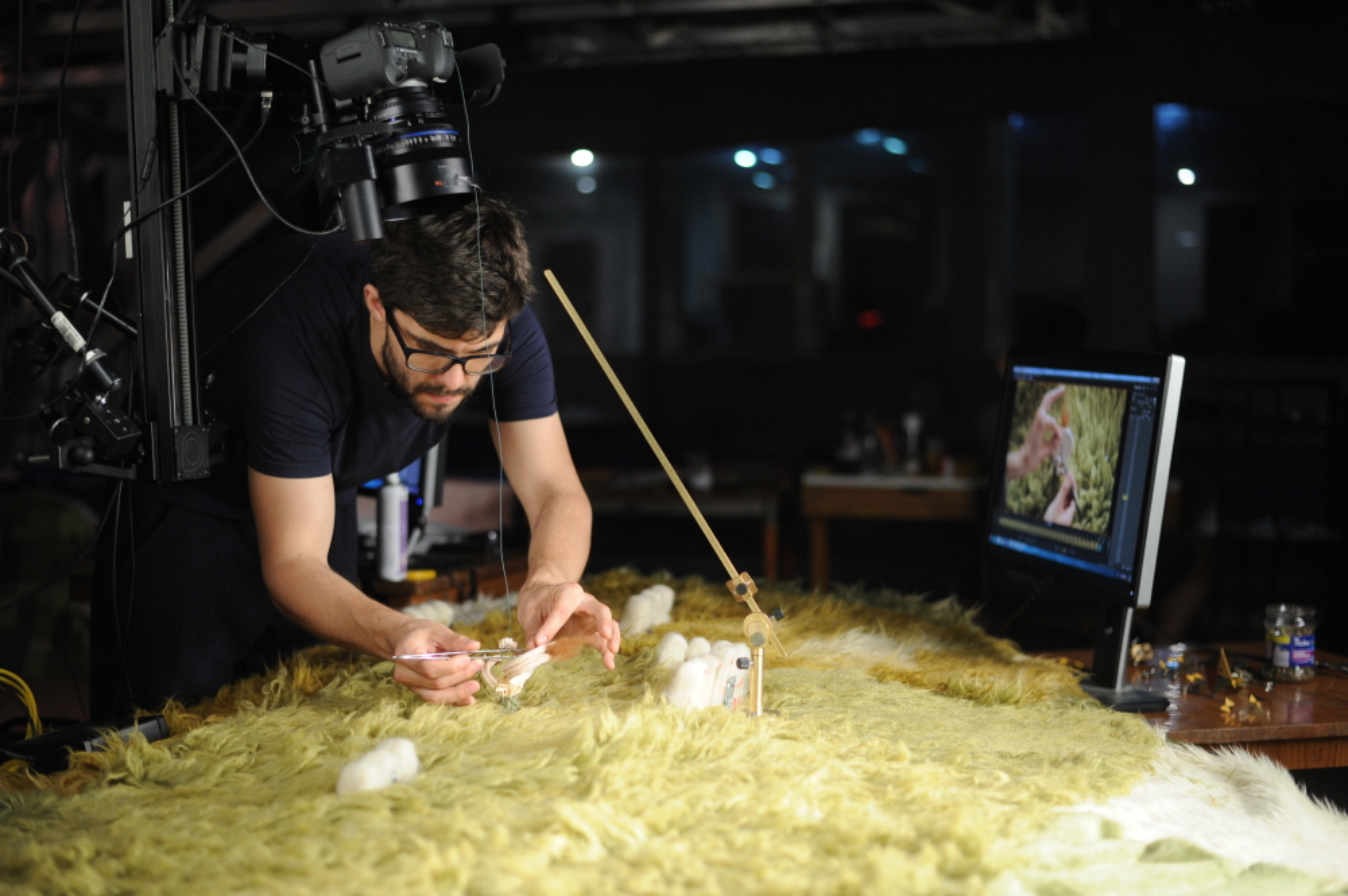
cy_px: 448
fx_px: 1871
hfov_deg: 39.6
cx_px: 674
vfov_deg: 26.9
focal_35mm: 50
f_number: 2
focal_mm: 50
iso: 2500
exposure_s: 1/640
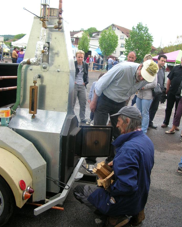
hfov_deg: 40.1
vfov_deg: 49.1
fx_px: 249
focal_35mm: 37
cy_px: 118
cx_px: 91
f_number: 2.8
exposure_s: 1/122
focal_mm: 5.8
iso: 50
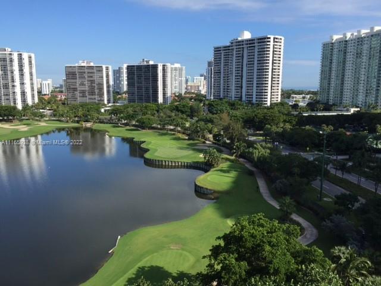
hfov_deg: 61.7
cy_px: 143
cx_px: 190
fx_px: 319
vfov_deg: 48.2
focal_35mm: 29
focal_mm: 4.15
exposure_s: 1/1799
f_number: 2.2
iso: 32
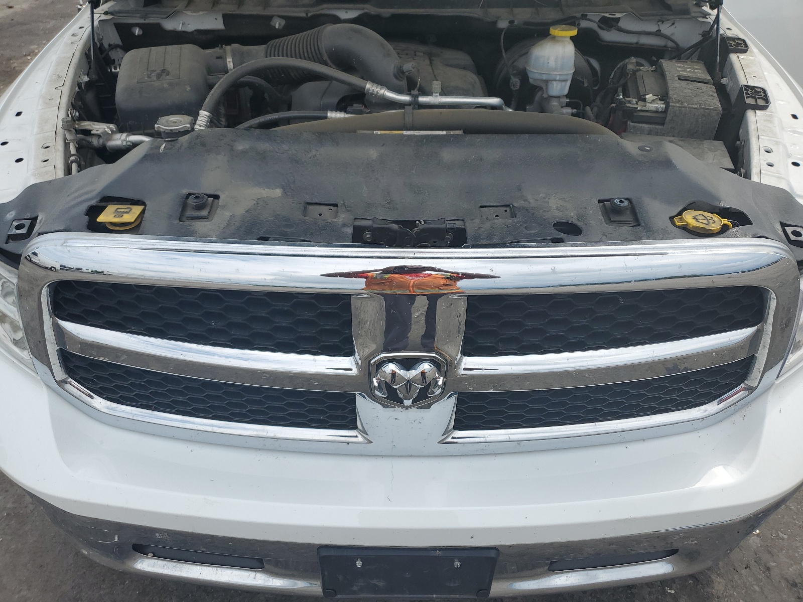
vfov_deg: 53.1
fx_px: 603
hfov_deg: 67.3
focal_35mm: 26
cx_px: 402
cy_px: 301
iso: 50
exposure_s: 1/3333
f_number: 1.5
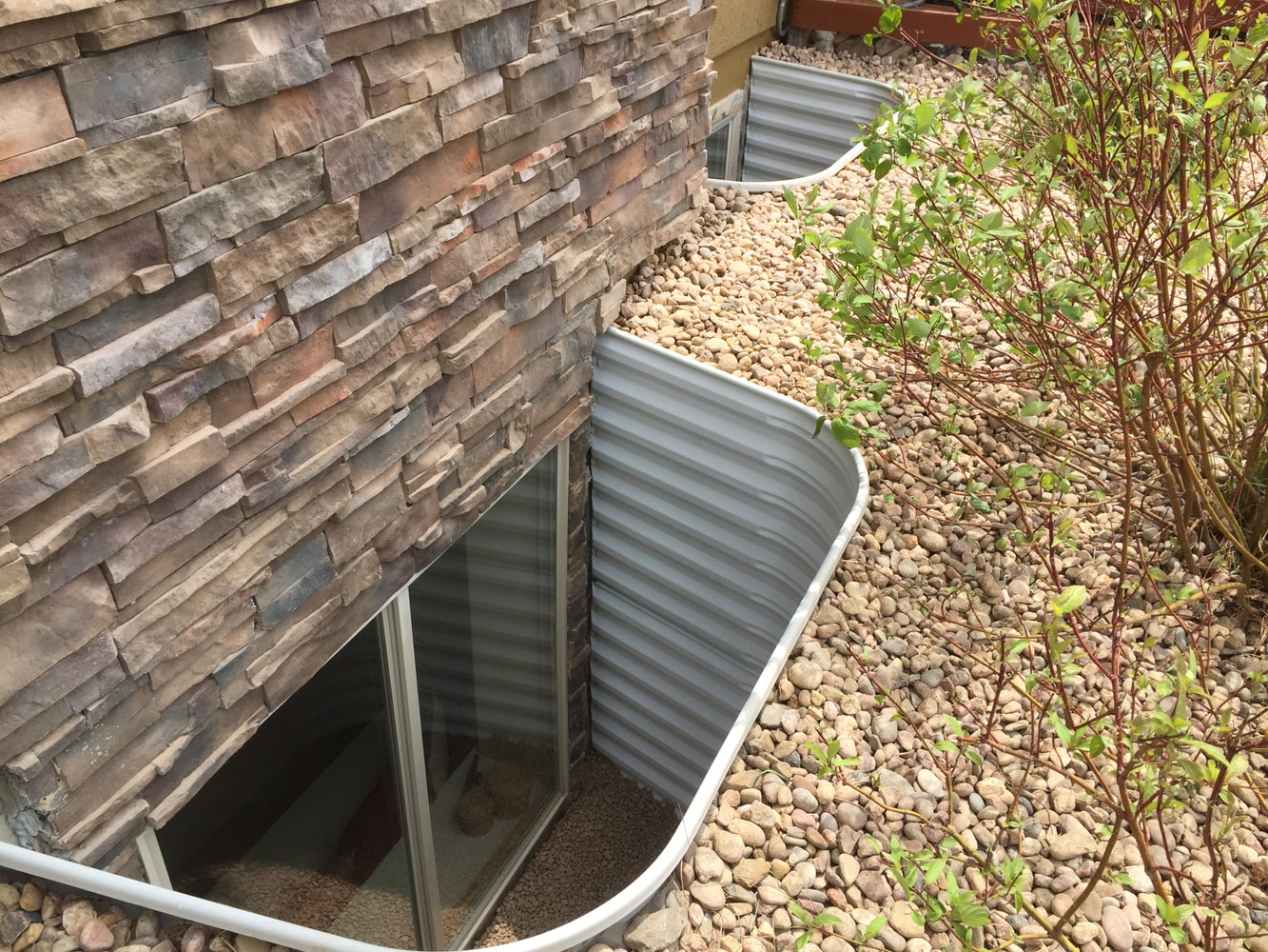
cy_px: 476
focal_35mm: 29
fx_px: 1062
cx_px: 634
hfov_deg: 61.7
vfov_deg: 48.2
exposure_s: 1/1014
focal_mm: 4.15
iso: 32
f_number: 2.2
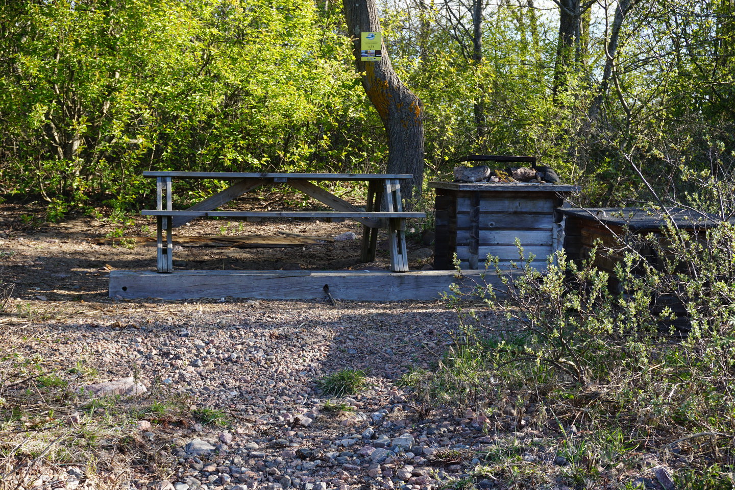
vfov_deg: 25.1
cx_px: 368
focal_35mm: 54
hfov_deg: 36.9
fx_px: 1102
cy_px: 245
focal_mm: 36
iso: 100
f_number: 7.1
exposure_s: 1/80
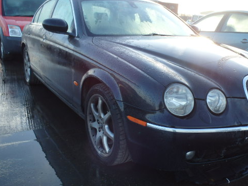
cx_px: 157
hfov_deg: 49.6
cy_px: 96
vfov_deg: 38.7
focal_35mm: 37
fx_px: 265
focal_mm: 5
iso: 125
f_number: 3.9
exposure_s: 1/80
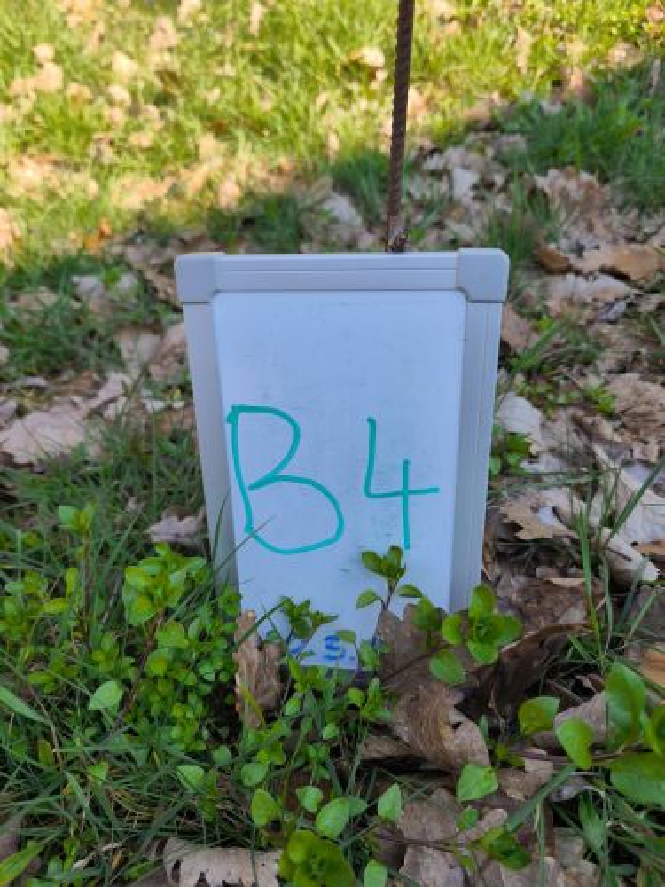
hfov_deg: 58.9
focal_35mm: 23
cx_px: 332
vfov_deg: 73.9
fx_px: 589
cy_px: 444
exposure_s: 1/1393
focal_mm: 6.57
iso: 64
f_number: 1.6
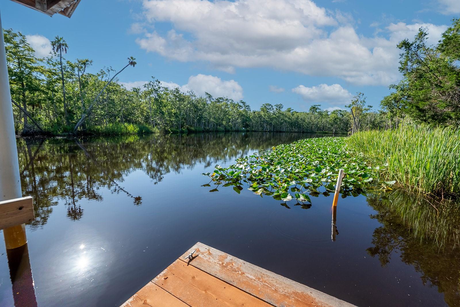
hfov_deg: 104.2
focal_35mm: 14
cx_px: 230
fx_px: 179
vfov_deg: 81.3
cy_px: 154
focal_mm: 14
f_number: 8
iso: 320
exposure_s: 1/5000
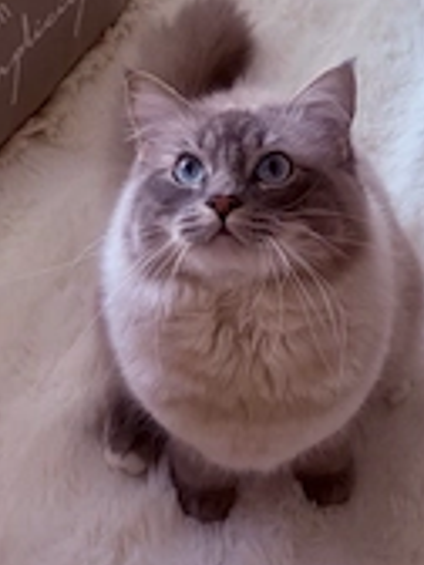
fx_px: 1013
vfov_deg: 30.4
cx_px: 222
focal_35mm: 62
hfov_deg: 23.6
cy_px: 108
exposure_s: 1/122
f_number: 1.6
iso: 64
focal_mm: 5.96
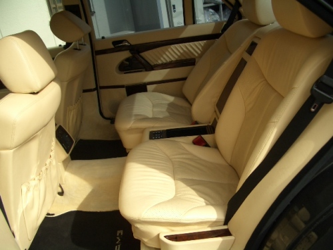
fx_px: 337
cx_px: 166
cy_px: 125
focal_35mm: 35
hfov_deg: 52.6
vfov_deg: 40.7
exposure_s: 1/640
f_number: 2.6
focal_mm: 5.8
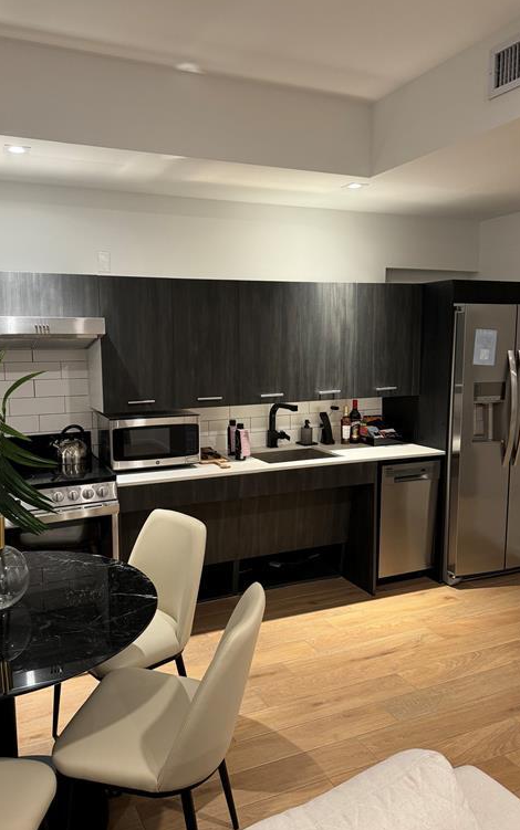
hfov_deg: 47.4
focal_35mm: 26
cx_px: 208
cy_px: 412
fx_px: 589
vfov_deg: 70.4
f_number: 1.78
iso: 250
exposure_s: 1/60
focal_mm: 6.76
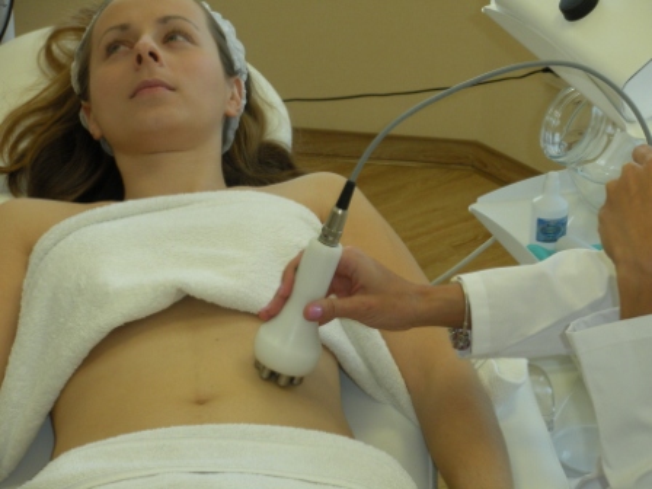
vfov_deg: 15.4
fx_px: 1808
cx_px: 326
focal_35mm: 96
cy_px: 244
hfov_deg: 20.4
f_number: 5
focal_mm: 17.4
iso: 200
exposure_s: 1/112
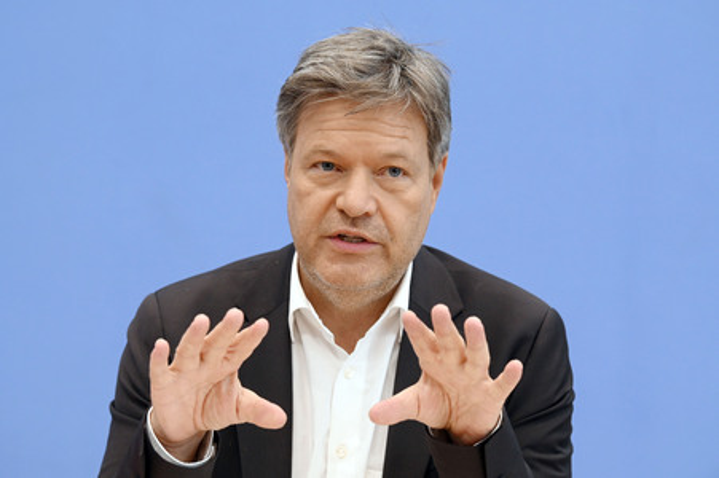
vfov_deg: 12.2
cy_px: 239
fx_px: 2235
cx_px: 360
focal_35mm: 112
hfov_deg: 18.3
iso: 3200
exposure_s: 1/500
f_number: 5
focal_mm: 112
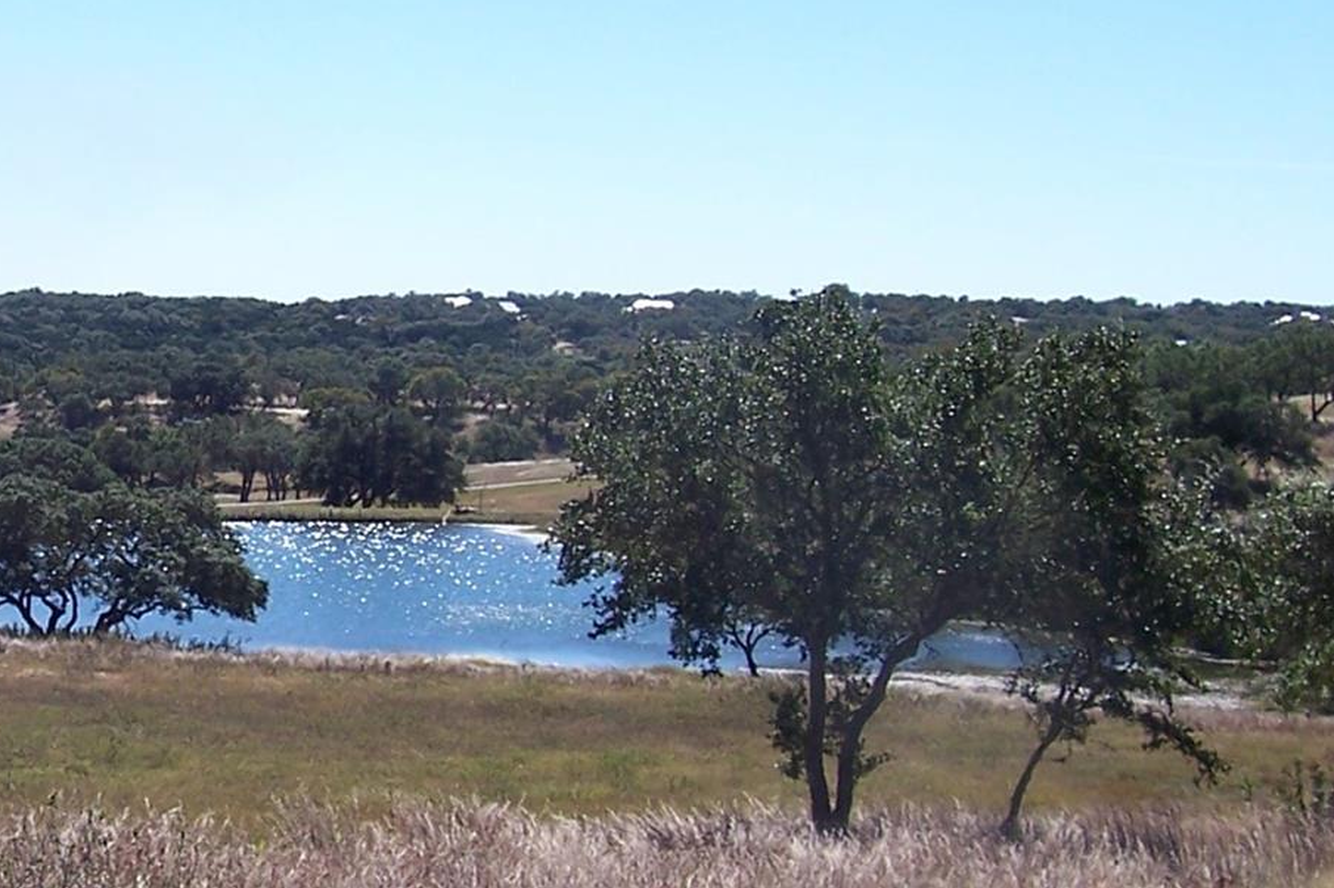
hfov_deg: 25.2
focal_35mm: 77
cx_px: 37
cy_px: 456
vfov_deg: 17.7
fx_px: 2852
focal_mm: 5.6
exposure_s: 1/500
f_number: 5.6
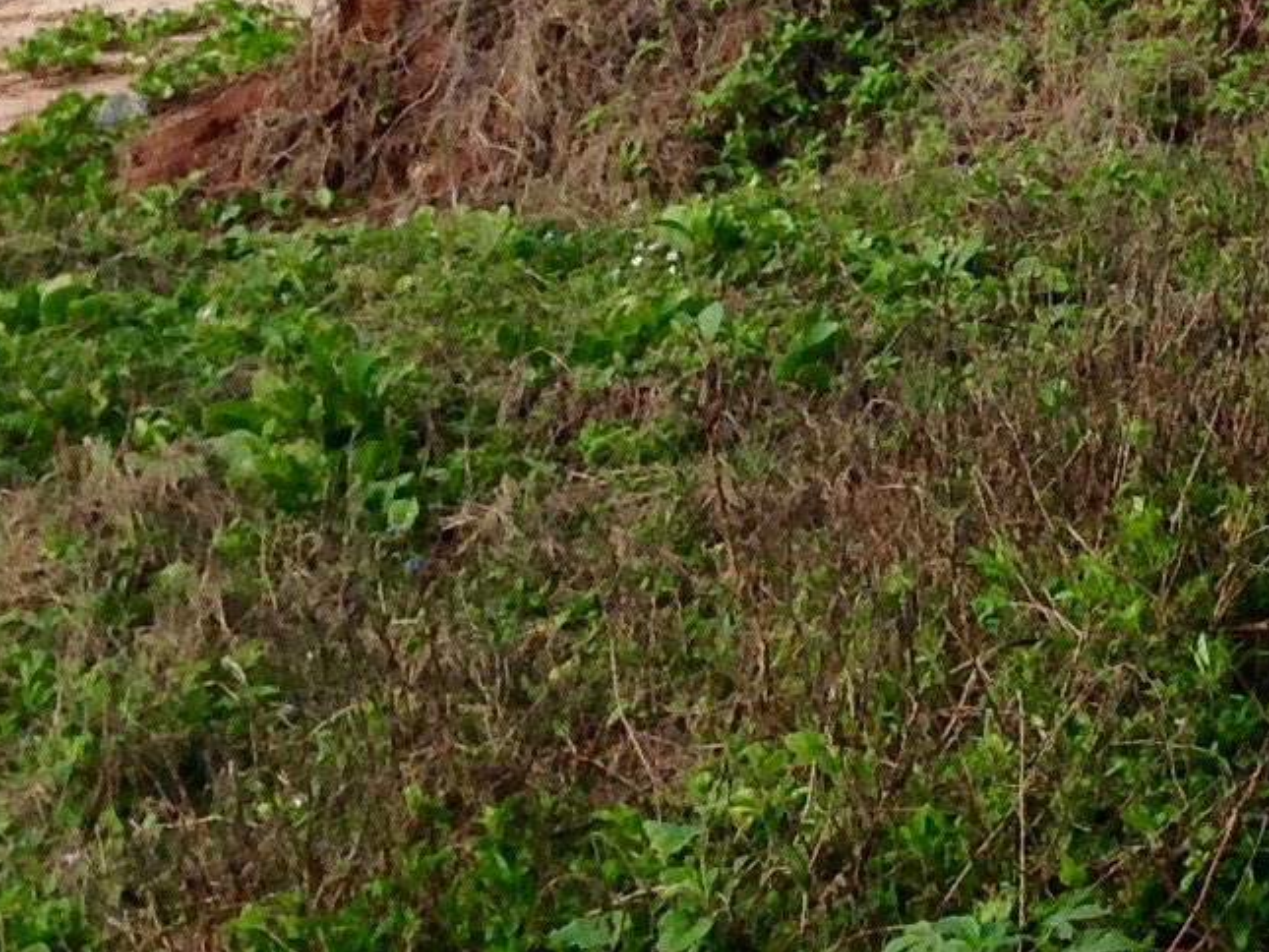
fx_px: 6123
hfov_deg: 11.4
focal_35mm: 167
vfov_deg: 8.8
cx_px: 1784
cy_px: -258
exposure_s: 1/903
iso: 50
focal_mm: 4.12
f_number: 2.4
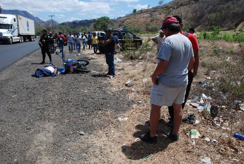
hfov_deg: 61.8
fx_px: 204
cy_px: 82
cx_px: 122
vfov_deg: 43.8
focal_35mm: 30
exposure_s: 1/200
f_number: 7.1
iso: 100
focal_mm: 20
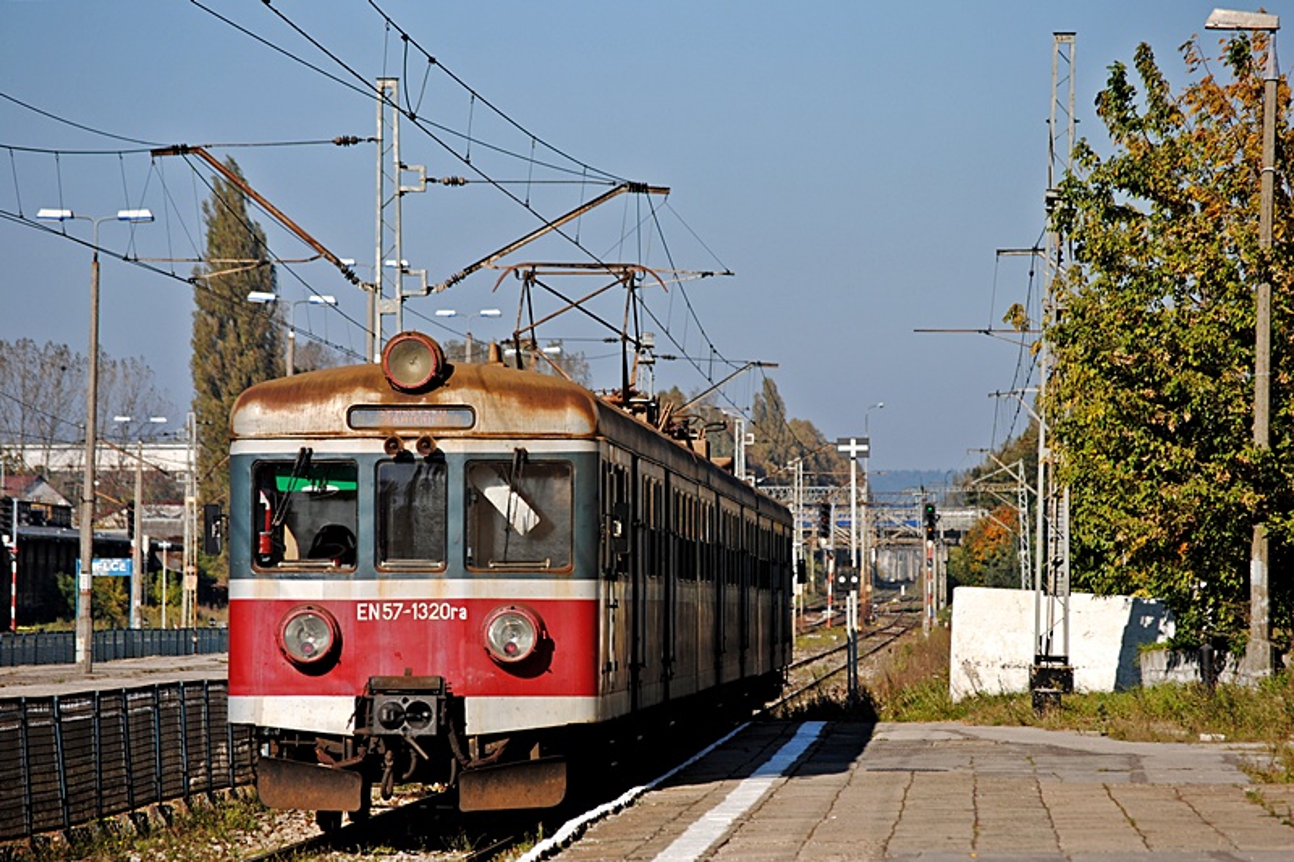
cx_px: 647
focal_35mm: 188
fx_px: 6738
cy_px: 431
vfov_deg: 7.3
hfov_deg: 11.0
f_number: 5.6
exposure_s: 1/500
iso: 100
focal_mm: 125
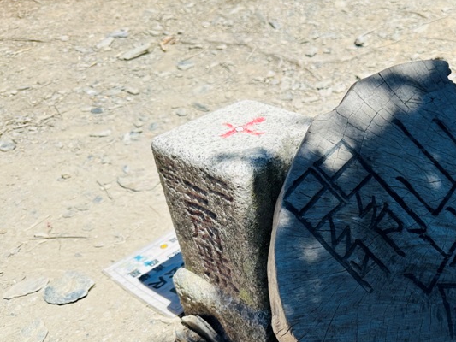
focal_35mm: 36
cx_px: 335
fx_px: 474
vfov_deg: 39.1
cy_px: 232
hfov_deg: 49.5
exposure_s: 1/3247
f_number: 1.78
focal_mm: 6.86
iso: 80
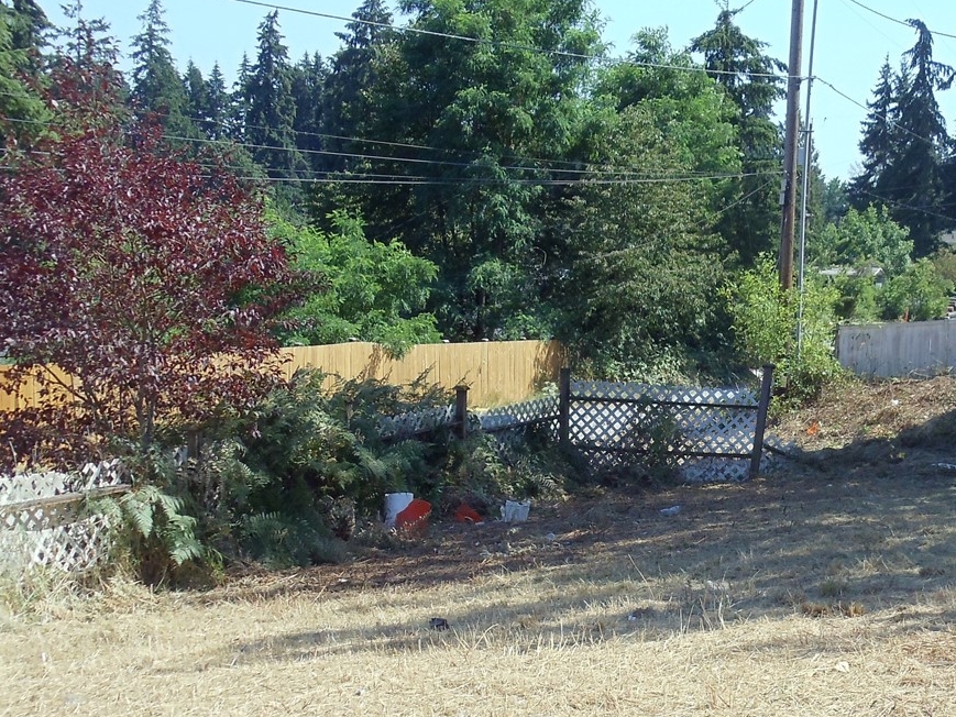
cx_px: 650
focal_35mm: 81
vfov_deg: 18.1
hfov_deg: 24.0
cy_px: 508
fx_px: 2237
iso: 100
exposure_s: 1/160
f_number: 7.1
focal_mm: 6
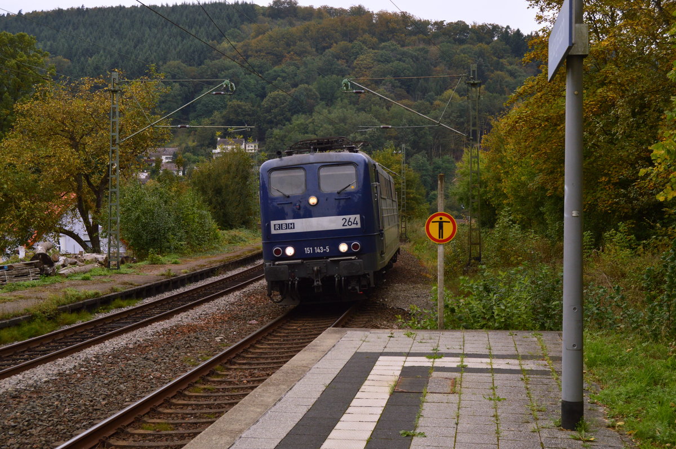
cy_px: 224
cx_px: 338
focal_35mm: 48
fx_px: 900
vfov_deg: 28.0
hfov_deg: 41.2
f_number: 8
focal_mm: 32
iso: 400
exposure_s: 1/400
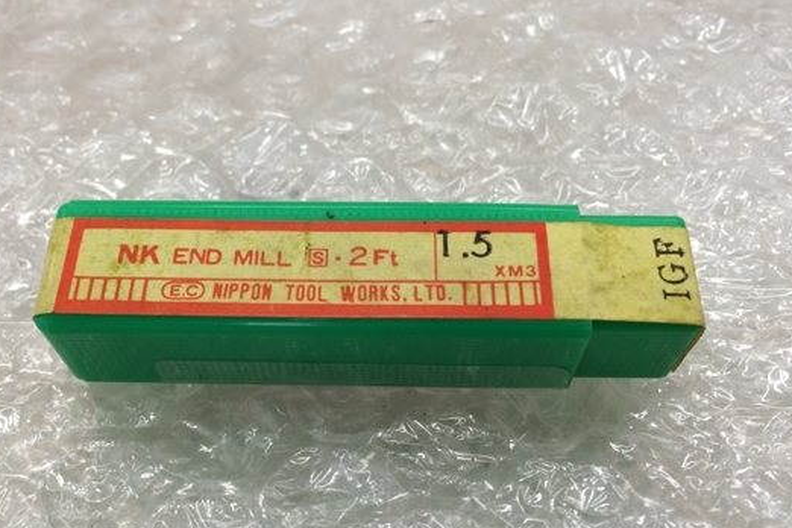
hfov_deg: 51.8
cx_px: 346
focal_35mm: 37
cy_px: 278
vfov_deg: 35.9
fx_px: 814
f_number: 2.2
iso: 40
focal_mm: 4.15
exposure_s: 1/30
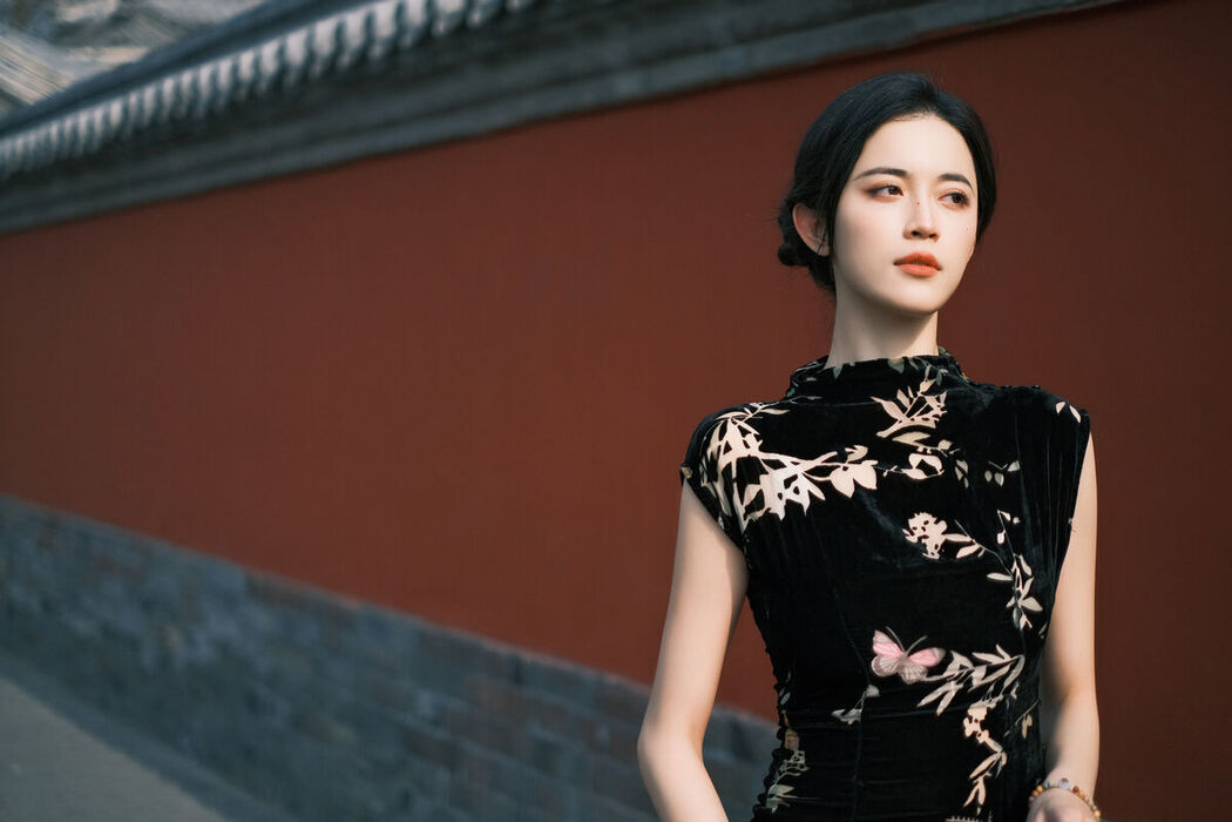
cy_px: 411
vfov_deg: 25.5
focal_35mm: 53
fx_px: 1814
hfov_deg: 37.5
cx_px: 616
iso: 500
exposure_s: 1/23000
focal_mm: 35
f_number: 1.4
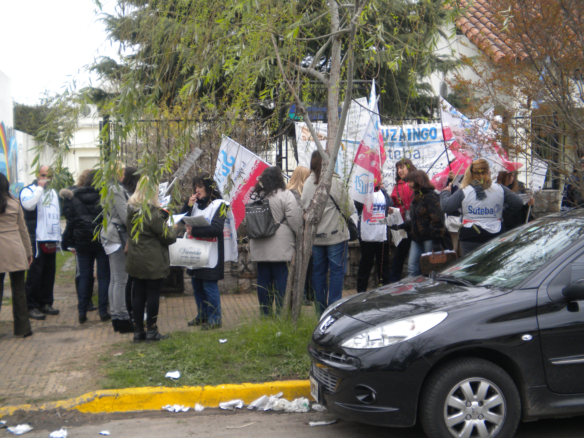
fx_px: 877
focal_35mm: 52
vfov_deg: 28.0
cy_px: 219
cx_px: 292
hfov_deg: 36.8
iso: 162
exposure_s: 1/498
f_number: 3.9
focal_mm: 9.3
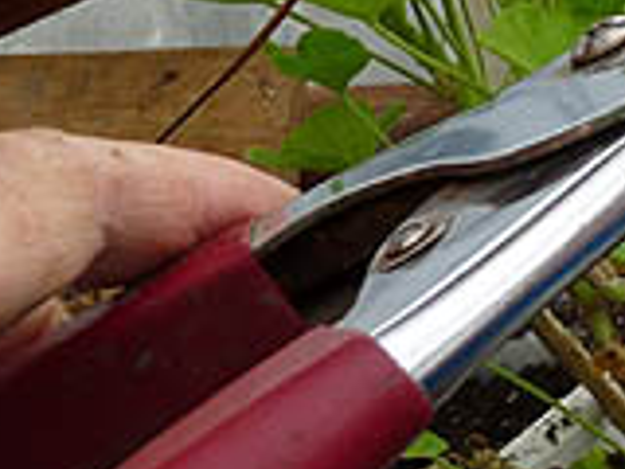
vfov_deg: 13.4
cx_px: 906
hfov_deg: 16.7
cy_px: -39
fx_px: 1950
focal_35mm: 108
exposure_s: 1/250
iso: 100
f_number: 4
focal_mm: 4.8
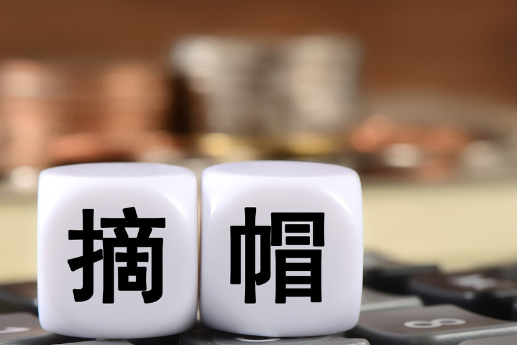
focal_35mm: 147
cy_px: 223
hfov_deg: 13.9
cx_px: 201
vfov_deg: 9.3
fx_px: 2112
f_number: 18
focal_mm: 105
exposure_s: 1/160
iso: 400
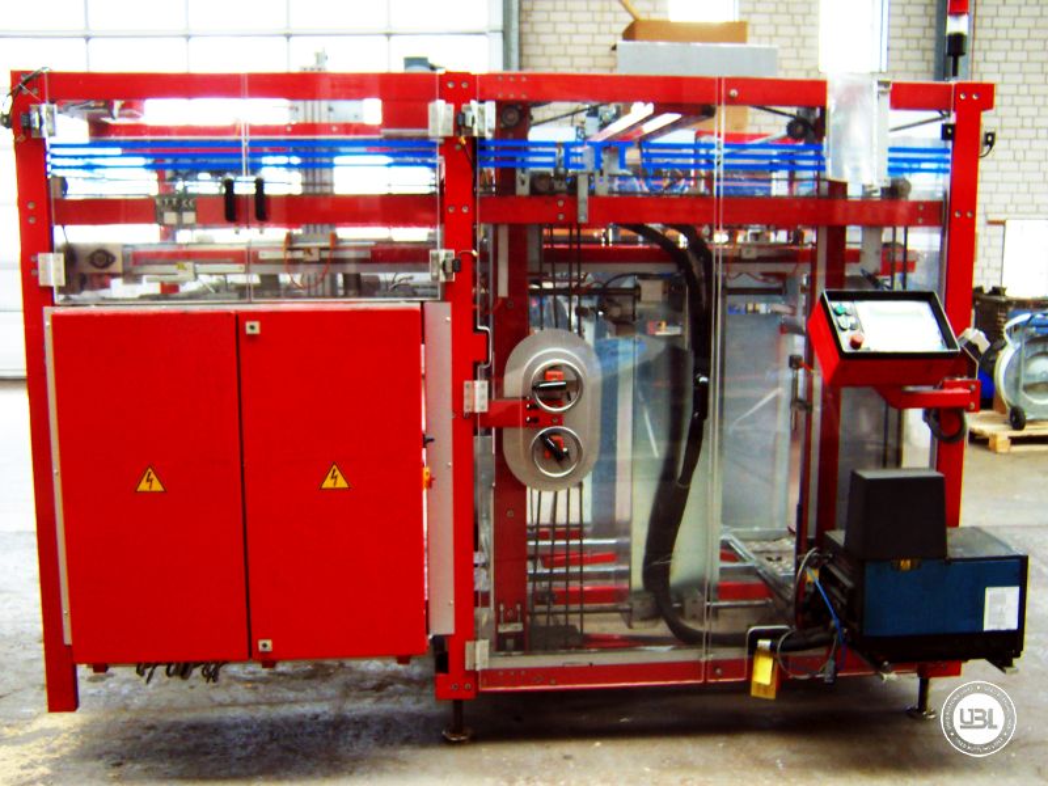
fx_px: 1090
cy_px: 393
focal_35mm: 36
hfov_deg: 51.4
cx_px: 524
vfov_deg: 39.7
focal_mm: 5.6
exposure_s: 1/30
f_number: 2.8
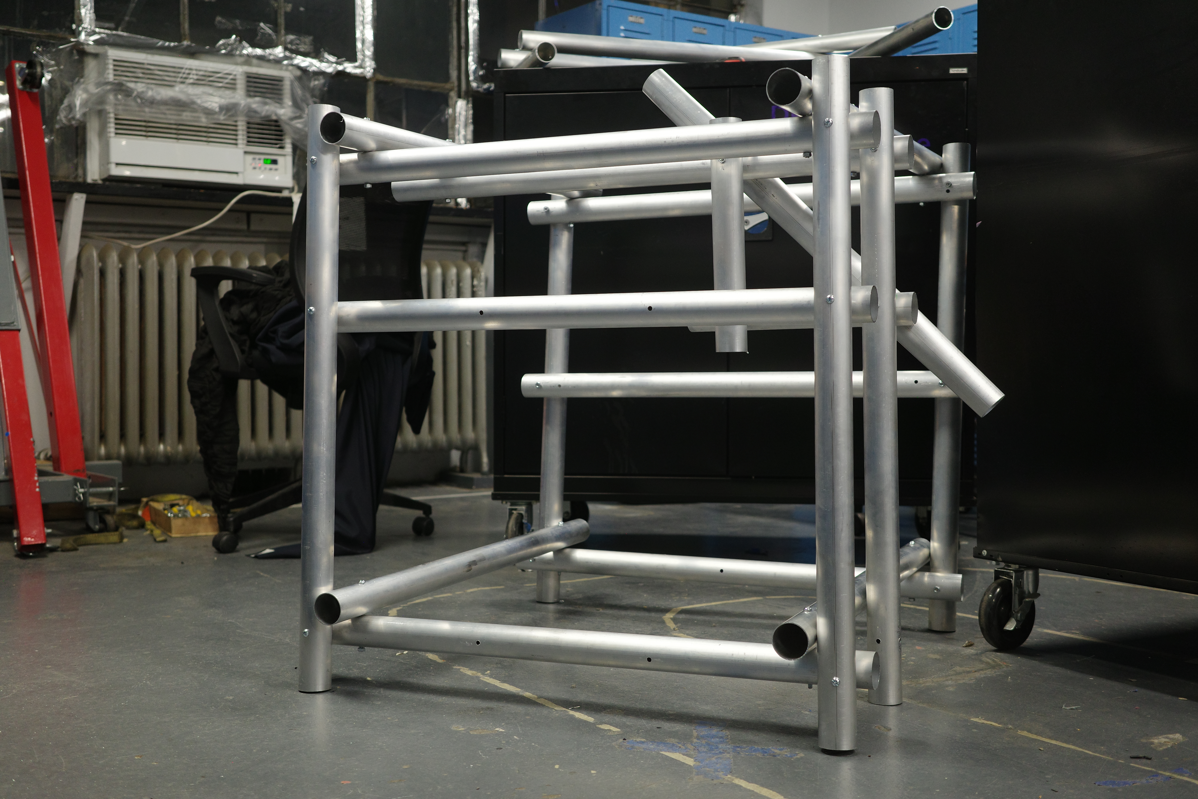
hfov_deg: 48.5
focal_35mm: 40
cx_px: 599
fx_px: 1331
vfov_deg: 33.4
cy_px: 400
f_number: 2.8
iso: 500
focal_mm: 26
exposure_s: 1/40
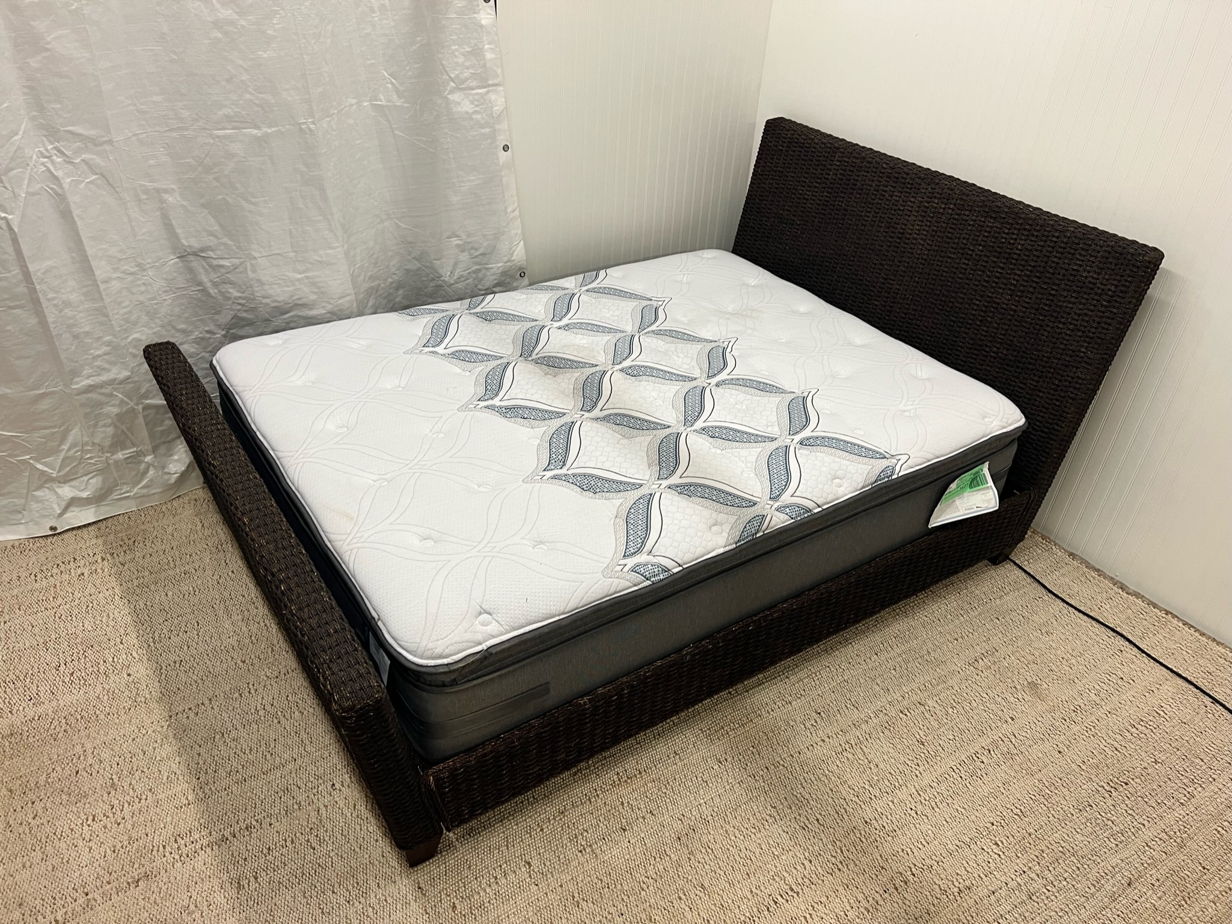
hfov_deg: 67.3
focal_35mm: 26
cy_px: 462
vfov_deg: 53.0
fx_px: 925
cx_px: 616
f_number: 1.5
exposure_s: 1/60
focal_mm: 5.7
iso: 80
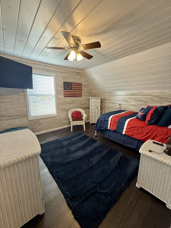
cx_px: 86
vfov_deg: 102.1
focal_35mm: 14
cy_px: 114
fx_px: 92
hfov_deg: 85.7
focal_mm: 2.22
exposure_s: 1/60
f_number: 2.2
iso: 200
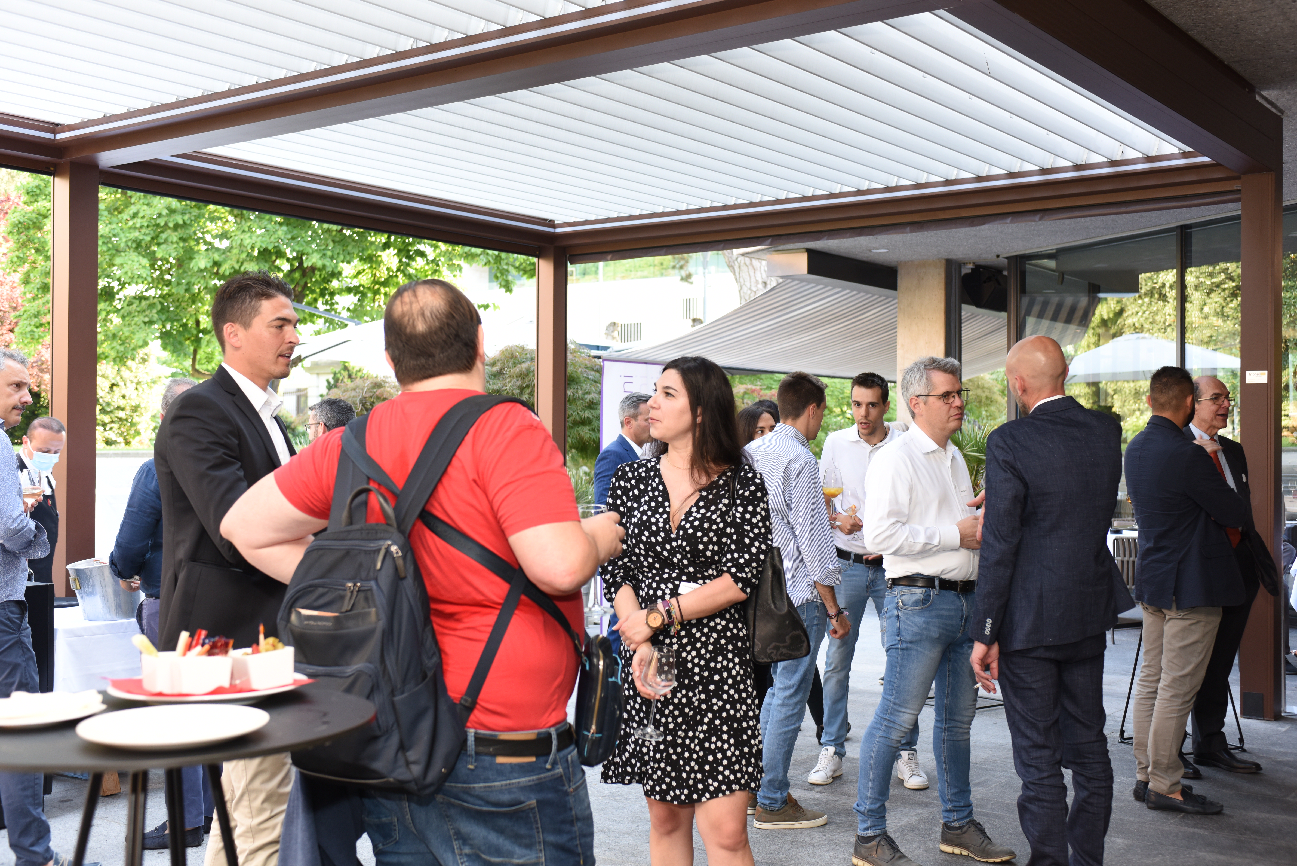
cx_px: 648
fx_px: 2018
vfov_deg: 24.2
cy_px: 433
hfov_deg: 35.6
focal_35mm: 56
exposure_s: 1/80
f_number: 4.5
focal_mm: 56
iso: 500
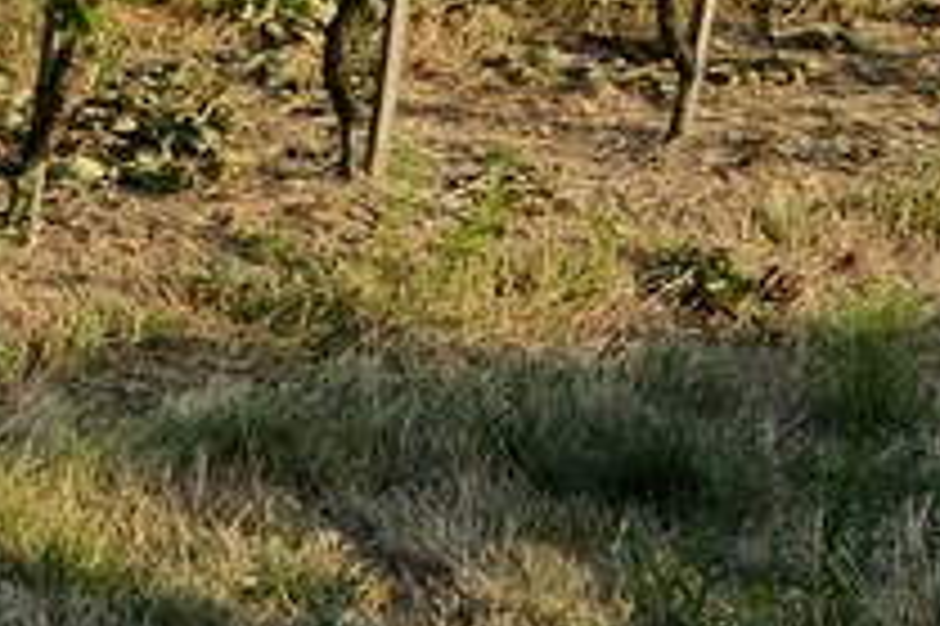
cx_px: -2609
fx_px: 5792
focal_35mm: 222
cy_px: -500
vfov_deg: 6.1
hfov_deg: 7.2
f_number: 8
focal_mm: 29
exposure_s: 1/250
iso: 200
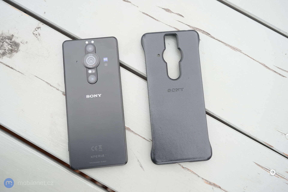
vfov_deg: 35.1
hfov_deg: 50.7
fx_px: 304
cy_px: 96
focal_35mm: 38
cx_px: 144
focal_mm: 38
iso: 400
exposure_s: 1/125
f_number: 5.6
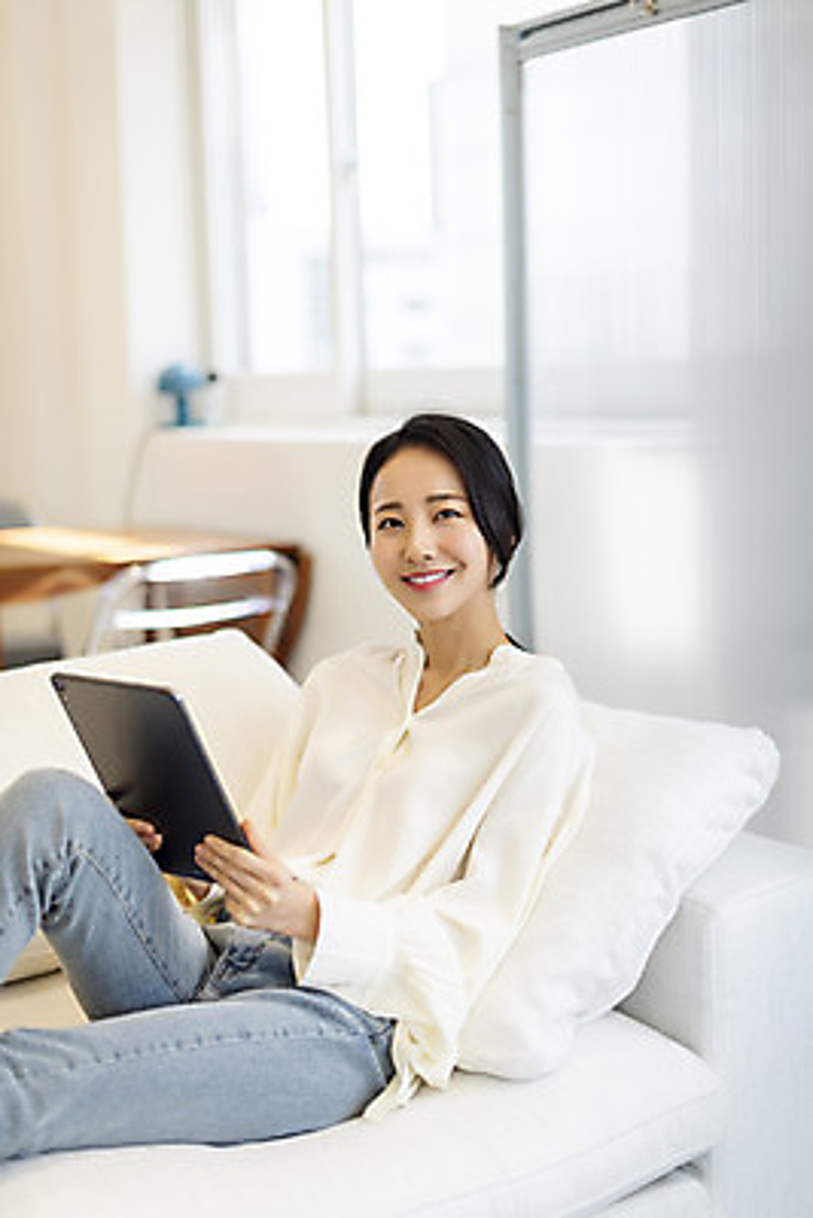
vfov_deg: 39.6
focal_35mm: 50
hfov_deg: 27.0
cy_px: 609
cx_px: 406
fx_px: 1692
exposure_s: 1/640
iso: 125
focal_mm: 50
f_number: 2
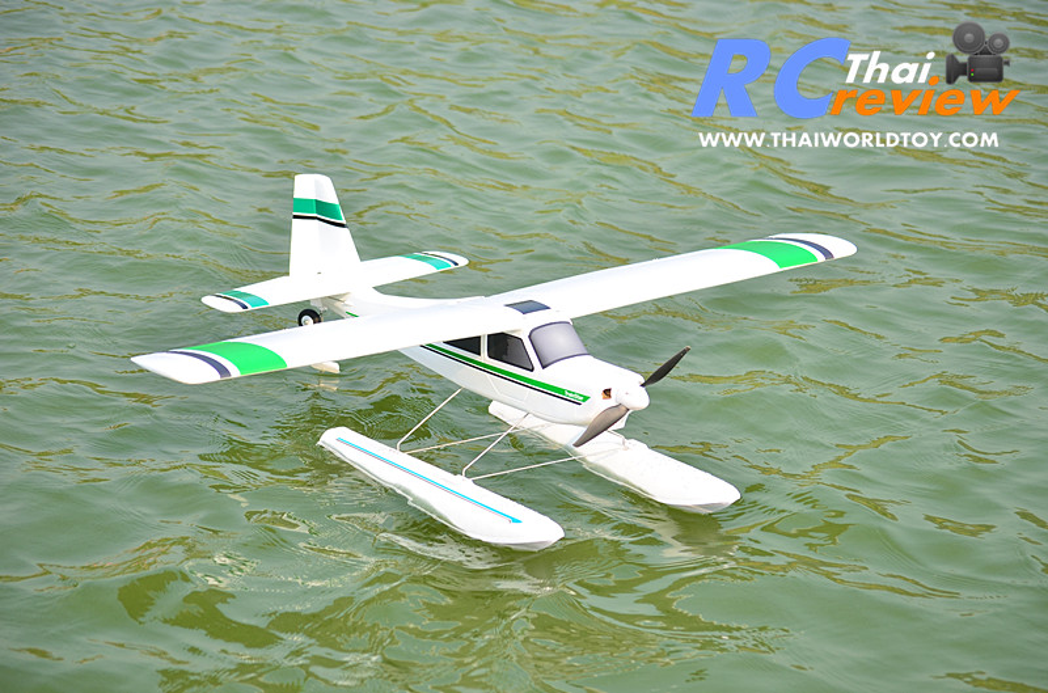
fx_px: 3267
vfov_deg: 12.1
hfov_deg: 18.2
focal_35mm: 112
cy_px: 346
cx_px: 524
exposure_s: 1/320
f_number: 5
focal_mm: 75
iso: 125
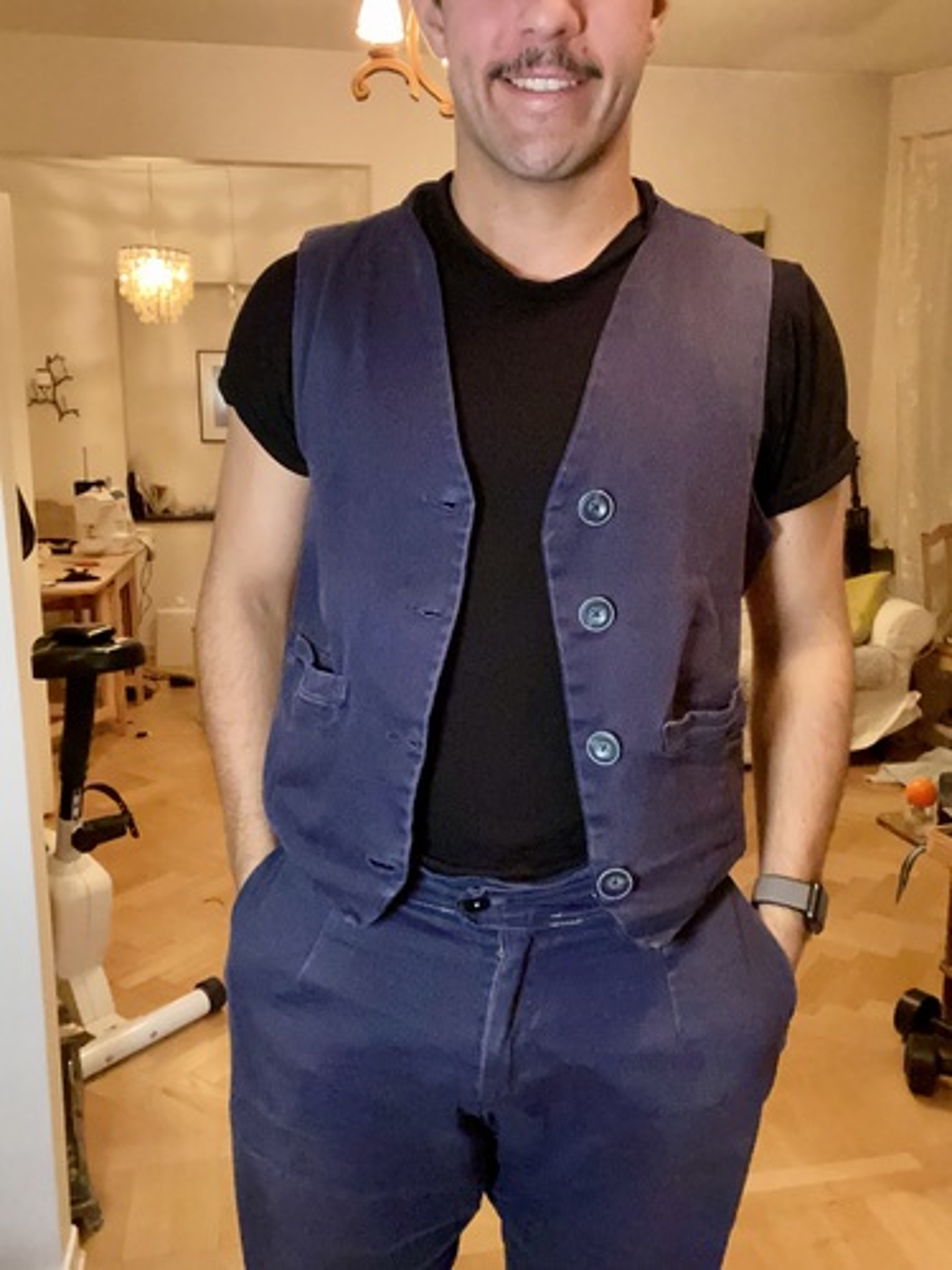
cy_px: 635
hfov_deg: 46.8
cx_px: 476
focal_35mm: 30
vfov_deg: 60.0
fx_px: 1100
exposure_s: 1/17
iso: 1000
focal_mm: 2.71
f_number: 2.2
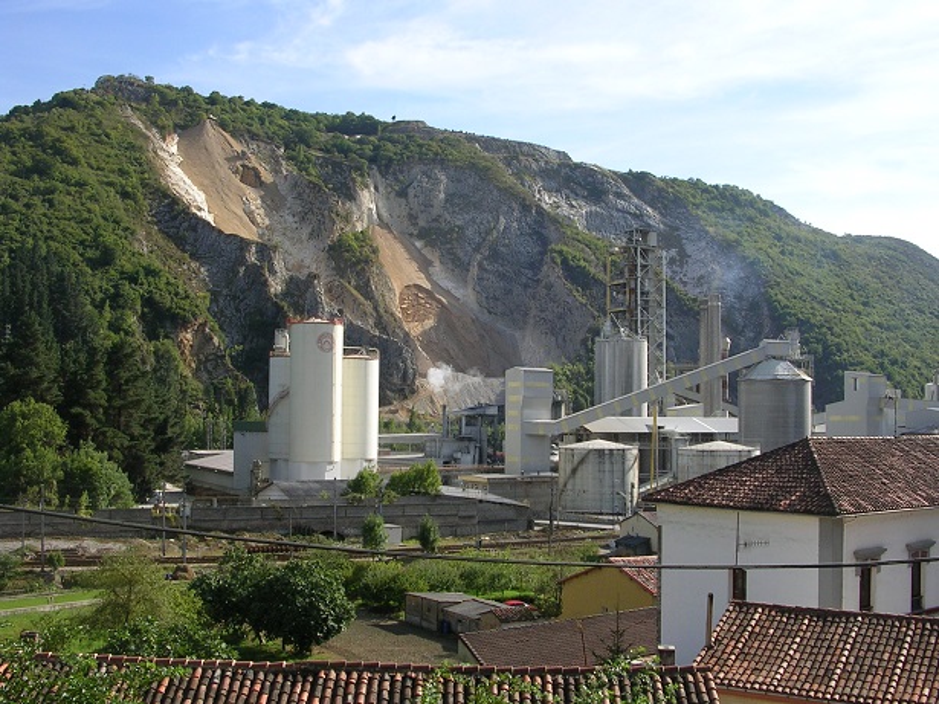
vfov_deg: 37.7
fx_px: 1031
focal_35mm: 38
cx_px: 470
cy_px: 352
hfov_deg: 49.0
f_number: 5.6
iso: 50
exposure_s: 1/226
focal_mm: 5.8
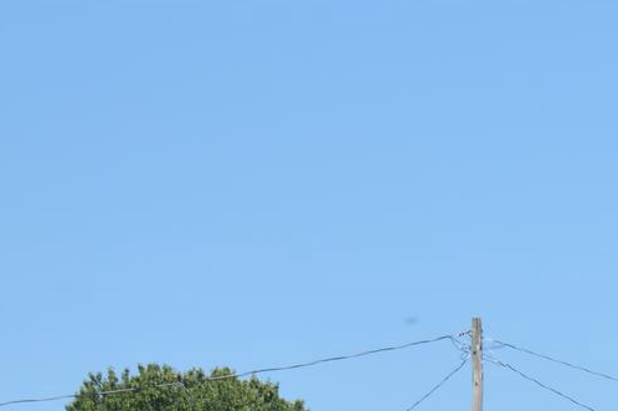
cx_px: 1185
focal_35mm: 148
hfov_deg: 12.4
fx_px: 2538
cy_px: 749
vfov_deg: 8.9
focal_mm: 24
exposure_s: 1/250
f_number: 8
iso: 100
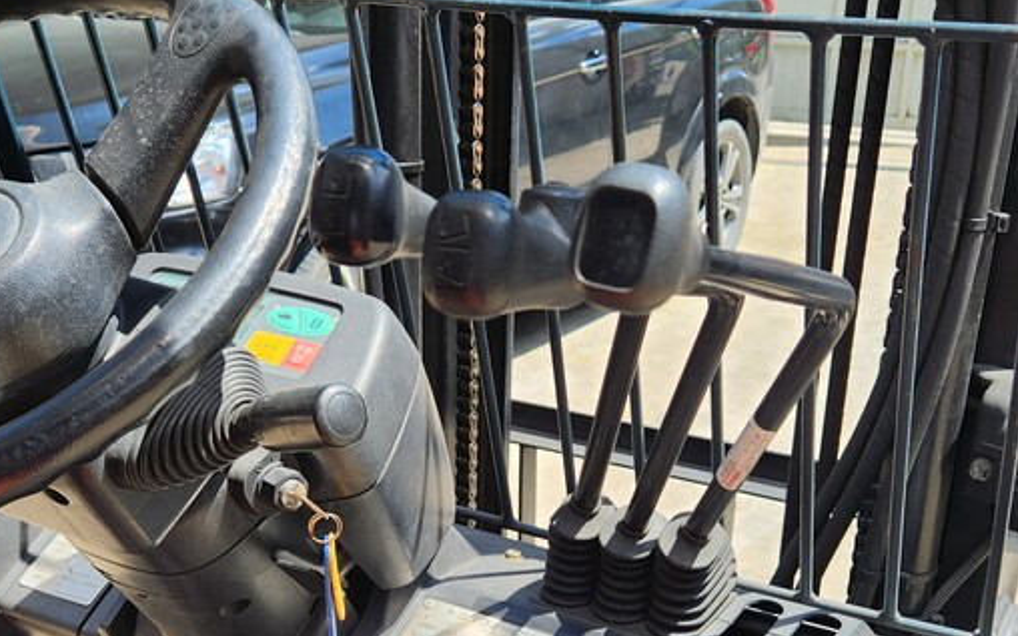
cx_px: 497
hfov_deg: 41.8
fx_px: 1331
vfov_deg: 26.2
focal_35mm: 48
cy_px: 538
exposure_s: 1/696
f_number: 1.8
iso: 20
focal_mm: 5.4
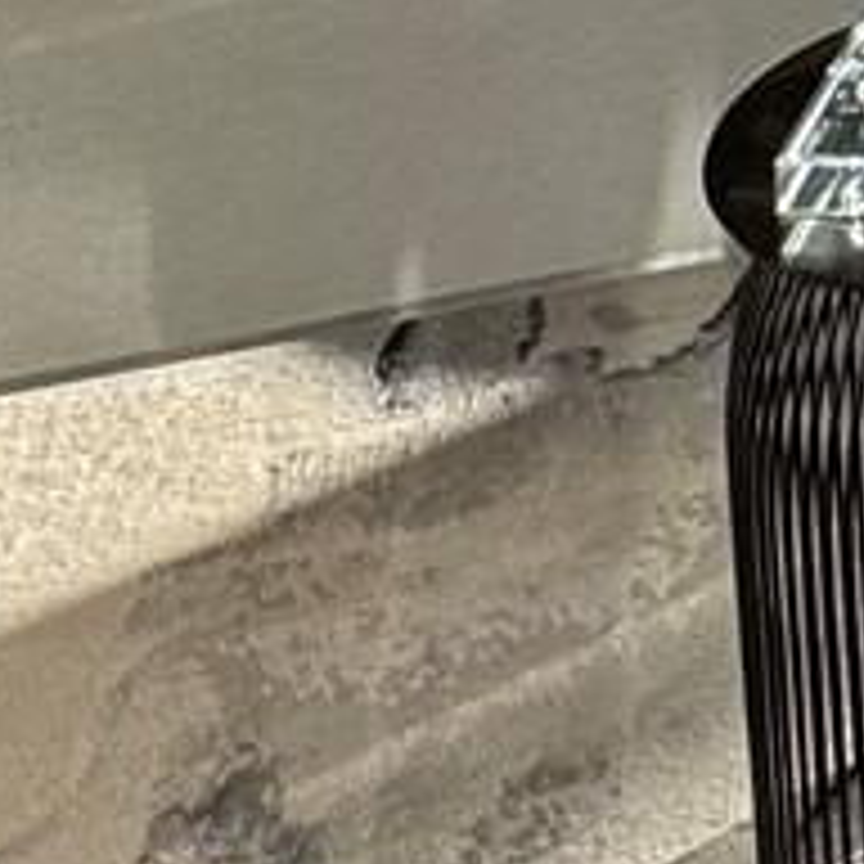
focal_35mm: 103
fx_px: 2909
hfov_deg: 13.9
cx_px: 1809
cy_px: -770
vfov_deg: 14.5
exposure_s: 1/209
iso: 40
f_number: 2.2
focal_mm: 2.22
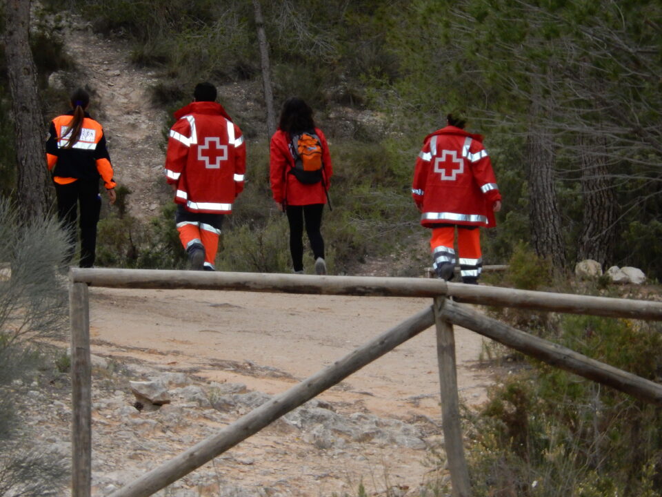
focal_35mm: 383
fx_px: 7325
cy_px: 248
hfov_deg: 5.2
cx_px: 331
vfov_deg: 3.9
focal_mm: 68.7
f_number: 6.2
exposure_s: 1/60
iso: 450
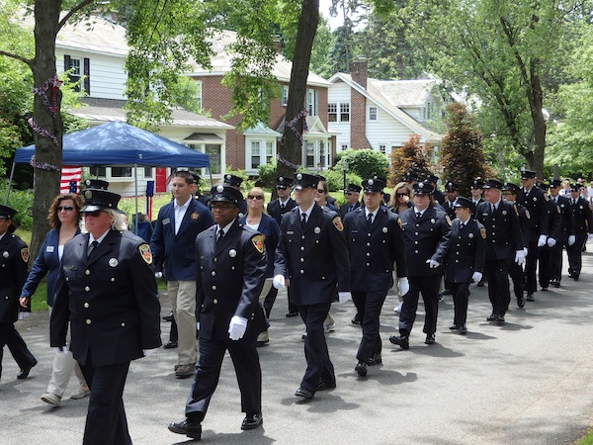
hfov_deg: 32.2
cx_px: 296
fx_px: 1028
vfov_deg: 24.4
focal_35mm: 60
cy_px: 222
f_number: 4.2
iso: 125
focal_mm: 10.8
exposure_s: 1/200
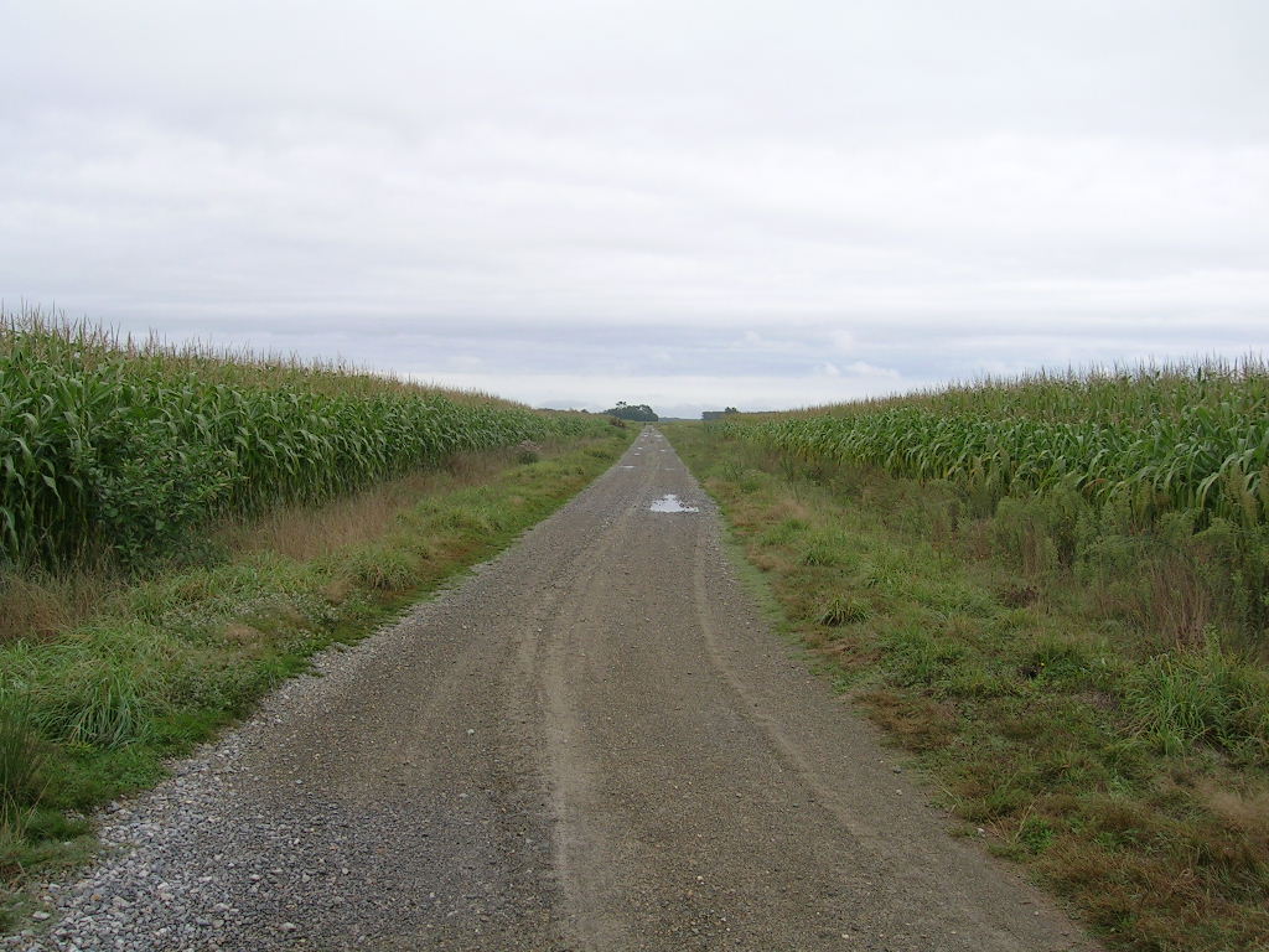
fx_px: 1283
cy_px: 476
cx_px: 634
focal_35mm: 35
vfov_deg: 40.7
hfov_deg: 52.6
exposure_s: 1/171
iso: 50
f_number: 4.8
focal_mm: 5.4
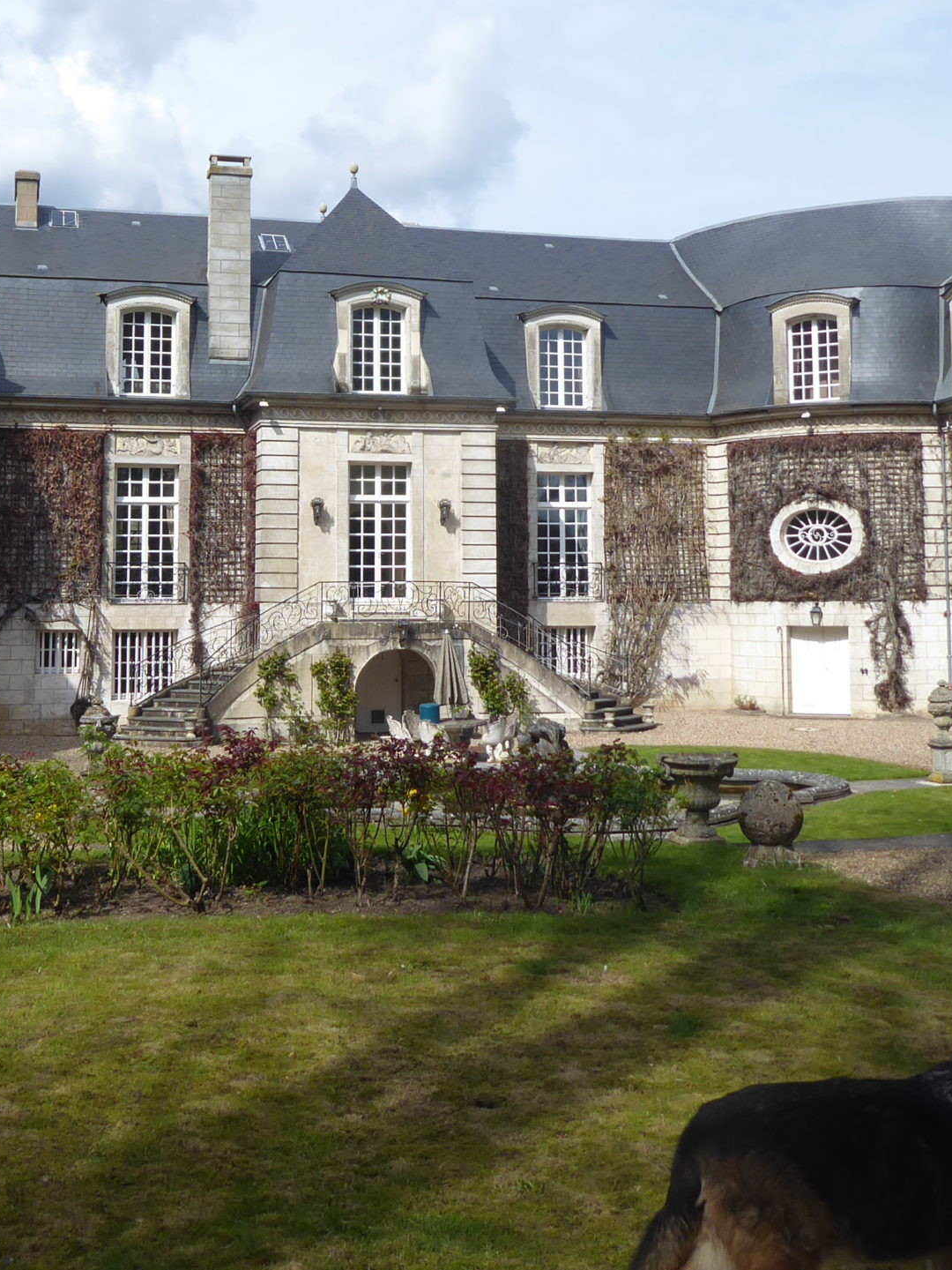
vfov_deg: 55.8
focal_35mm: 32
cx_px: 424
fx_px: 1173
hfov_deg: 44.1
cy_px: 437
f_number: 3.3
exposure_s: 1/800
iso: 80
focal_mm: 4.3
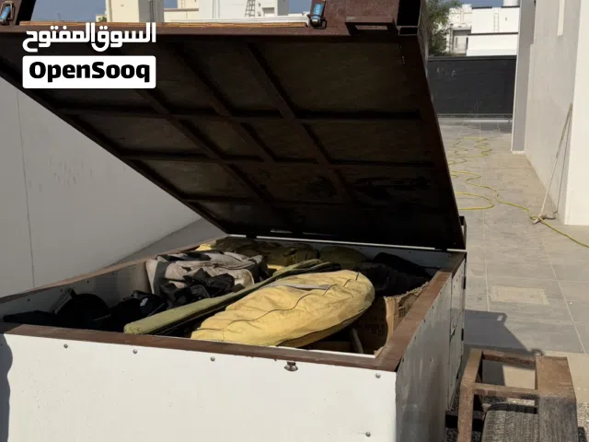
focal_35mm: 24
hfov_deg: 71.6
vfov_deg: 56.8
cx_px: 294
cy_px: 221
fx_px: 408
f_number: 1.78
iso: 80
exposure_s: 1/14286
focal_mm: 6.76
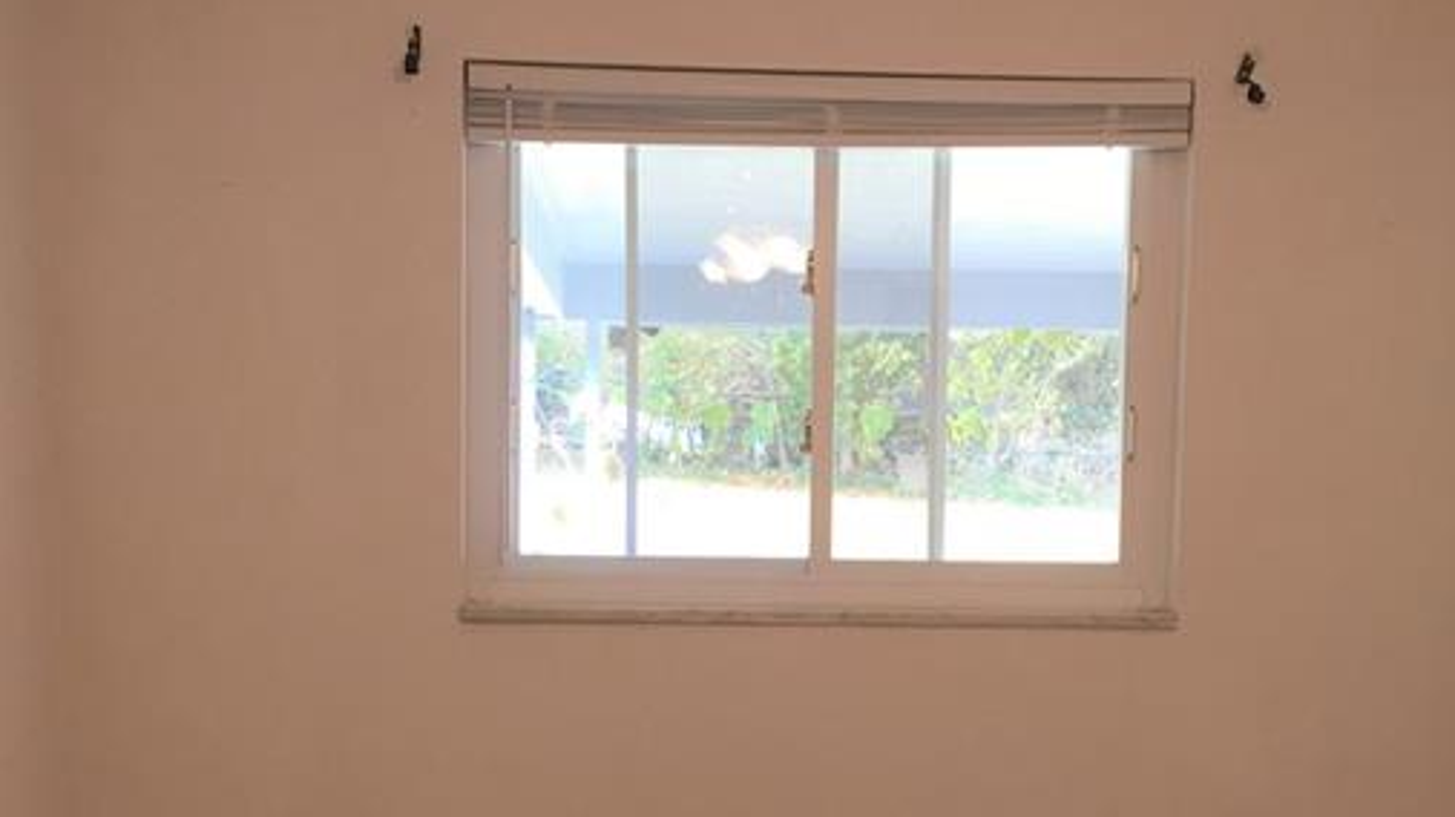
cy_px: 636
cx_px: 774
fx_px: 1851
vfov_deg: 24.5
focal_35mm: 48
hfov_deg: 42.9
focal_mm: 4.15
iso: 25
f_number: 2.2
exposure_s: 1/30
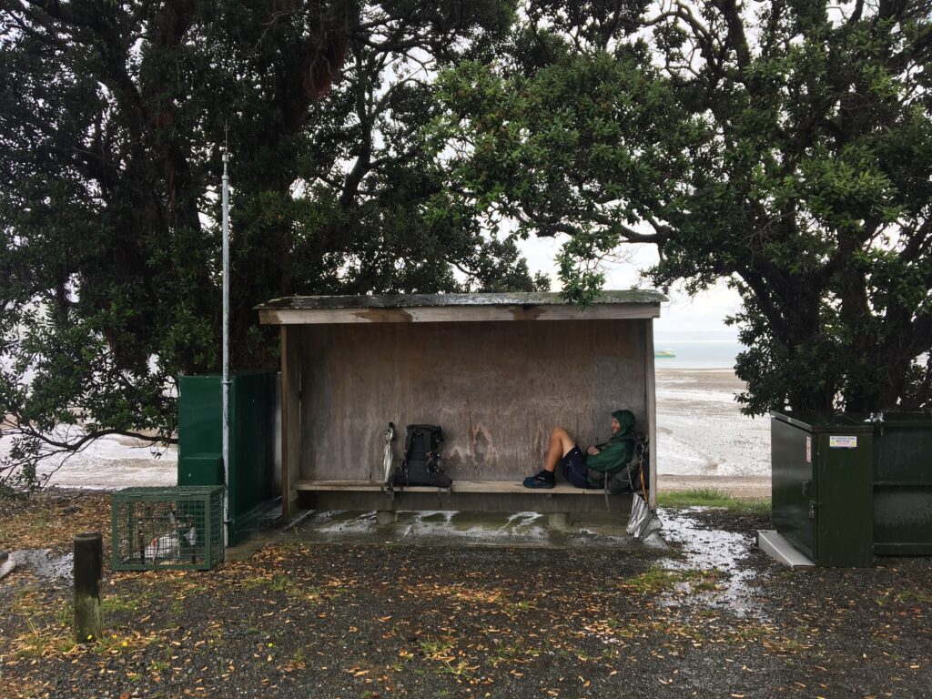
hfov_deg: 61.7
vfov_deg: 48.2
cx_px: 466
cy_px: 350
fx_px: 781
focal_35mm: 29
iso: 25
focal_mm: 4.15
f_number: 2.2
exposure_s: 1/170
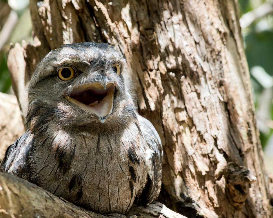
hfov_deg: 8.7
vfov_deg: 7.0
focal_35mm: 221
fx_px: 1786
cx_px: 121
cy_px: 109
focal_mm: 130
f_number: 8
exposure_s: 1/250
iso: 320
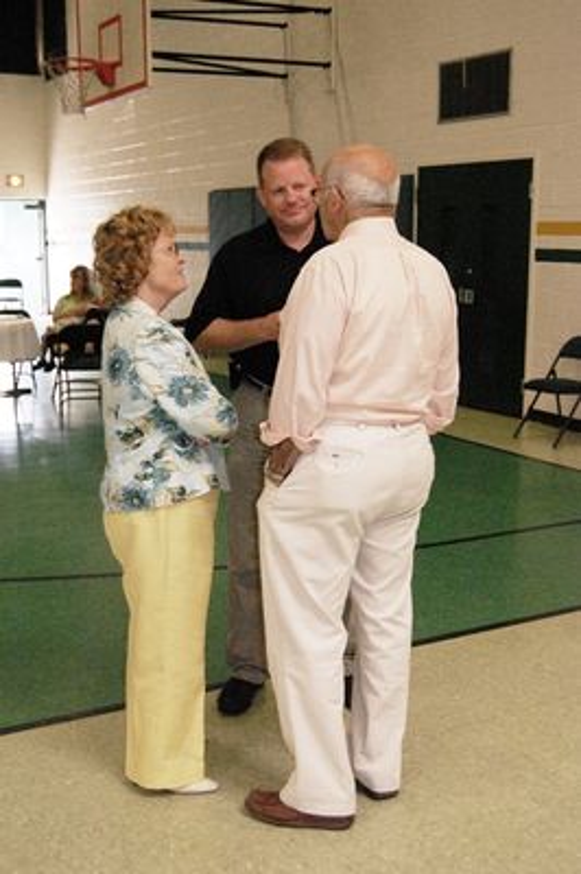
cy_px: 437
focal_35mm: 45
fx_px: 1091
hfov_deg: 29.8
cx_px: 290
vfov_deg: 43.6
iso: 1600
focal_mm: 30
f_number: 5
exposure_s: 1/200
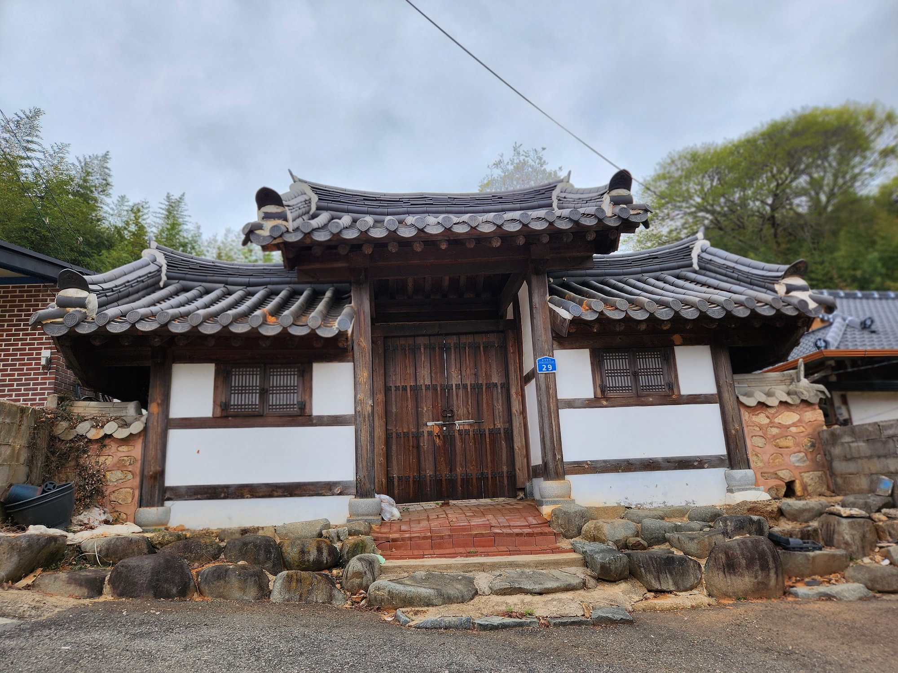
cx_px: 449
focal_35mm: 23
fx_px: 597
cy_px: 336
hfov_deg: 73.9
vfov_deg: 58.9
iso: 20
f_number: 1.8
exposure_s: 1/400
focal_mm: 5.4
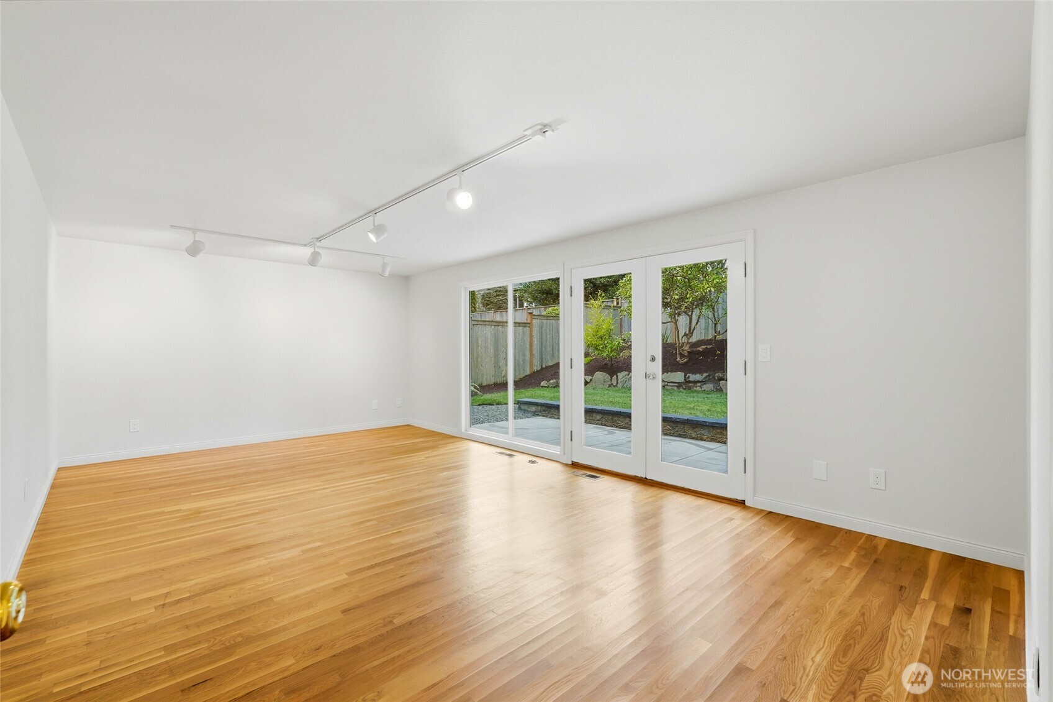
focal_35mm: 16
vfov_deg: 73.7
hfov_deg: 96.7
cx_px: 526
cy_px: 351
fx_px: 468
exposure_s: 1/250
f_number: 9
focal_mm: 16
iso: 400
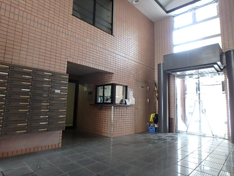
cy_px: 88
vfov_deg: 63.4
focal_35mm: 21
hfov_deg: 79.0
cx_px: 117
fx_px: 142
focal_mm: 3.7
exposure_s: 1/30
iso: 800
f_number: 3.5
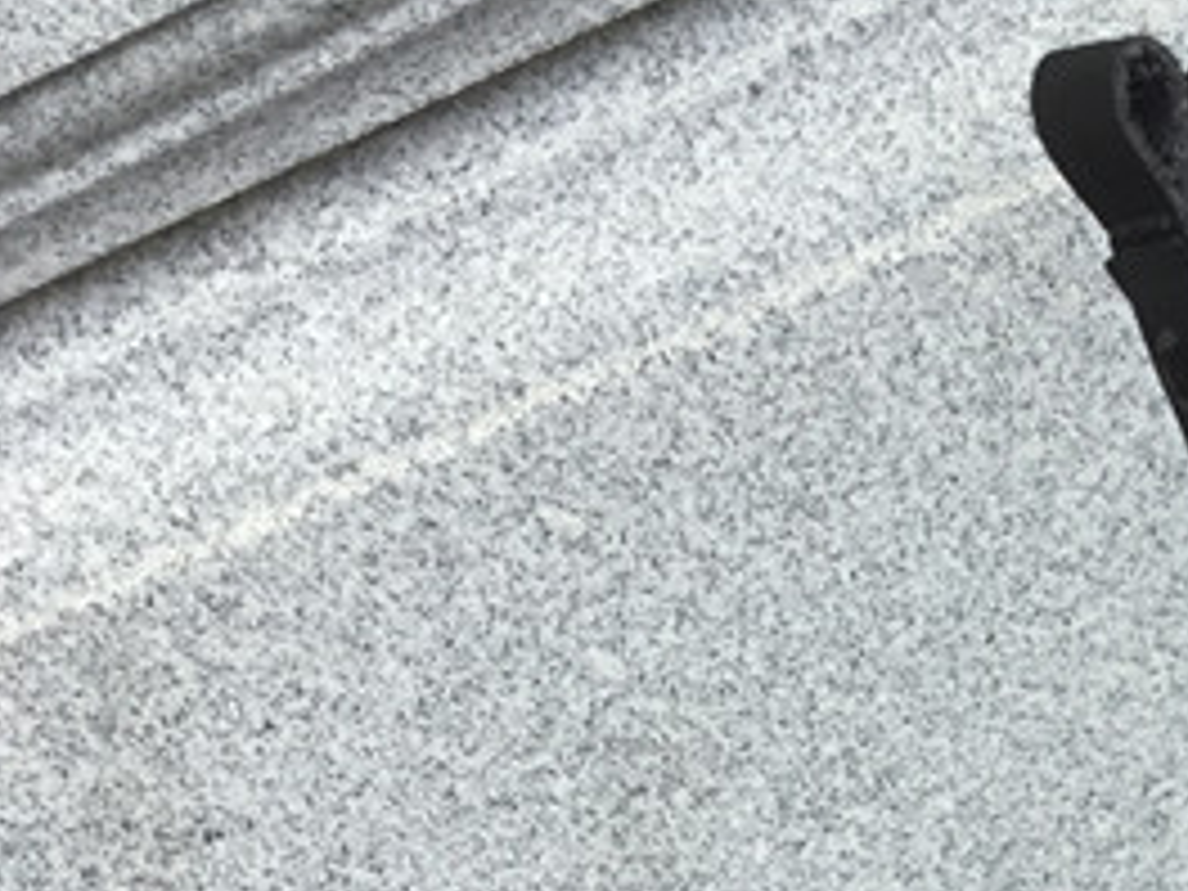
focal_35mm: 94
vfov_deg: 15.4
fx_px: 3226
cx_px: 1539
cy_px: 896
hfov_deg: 19.3
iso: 25
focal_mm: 3.3
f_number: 2.4
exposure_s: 1/201
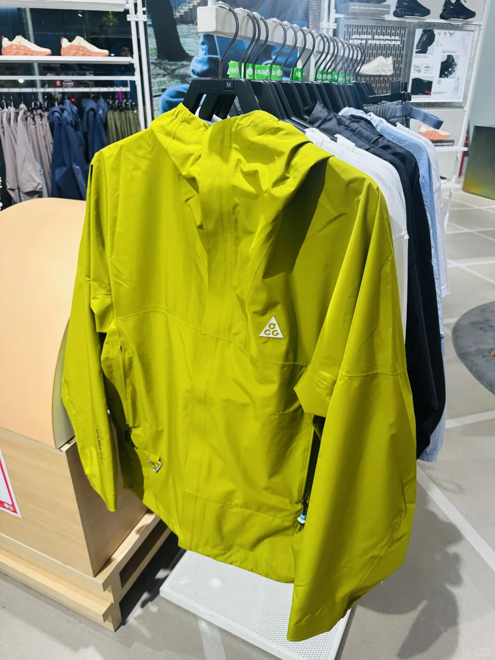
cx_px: 248
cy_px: 330
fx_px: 458
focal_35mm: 24
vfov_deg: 71.6
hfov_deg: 56.8
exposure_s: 1/100
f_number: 1.78
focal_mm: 6.86
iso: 80
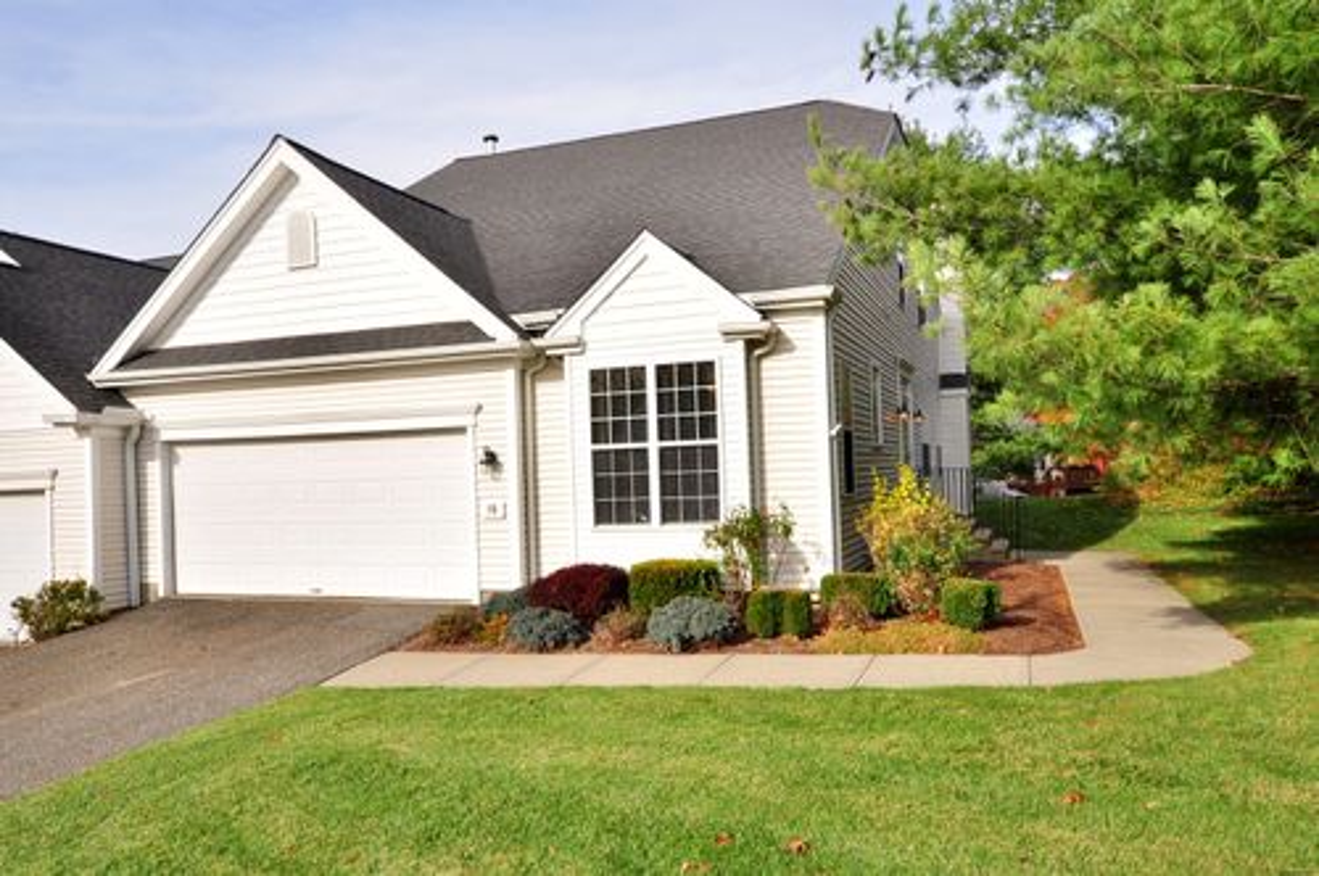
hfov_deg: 70.5
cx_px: 660
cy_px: 438
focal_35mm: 26
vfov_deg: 50.3
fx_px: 933
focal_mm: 17
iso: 250
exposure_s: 1/250
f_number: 9
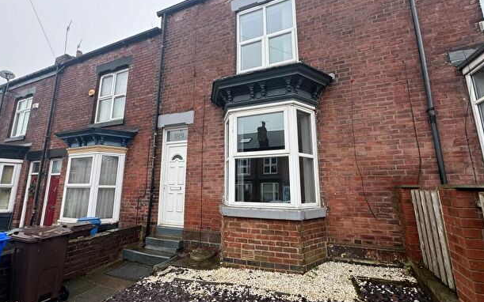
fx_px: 224
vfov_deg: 68.0
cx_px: 227
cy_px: 147
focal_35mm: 17
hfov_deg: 94.2
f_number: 2.2
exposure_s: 1/99
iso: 80
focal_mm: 2.22
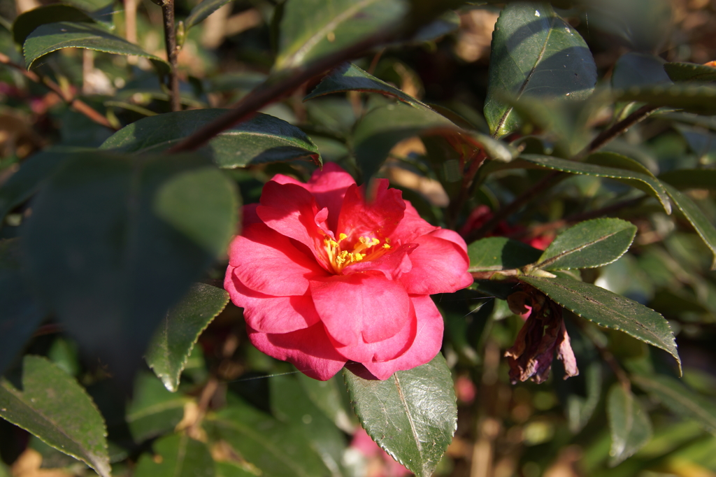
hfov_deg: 46.4
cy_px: 238
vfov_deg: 31.9
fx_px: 835
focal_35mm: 42
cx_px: 358
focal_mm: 28
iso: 50
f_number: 5.6
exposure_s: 1/125
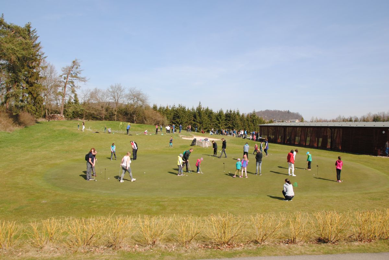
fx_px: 292
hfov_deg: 67.3
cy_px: 130
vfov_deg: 48.0
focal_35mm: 27
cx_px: 194
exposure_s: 1/250
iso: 100
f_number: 8
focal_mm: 18
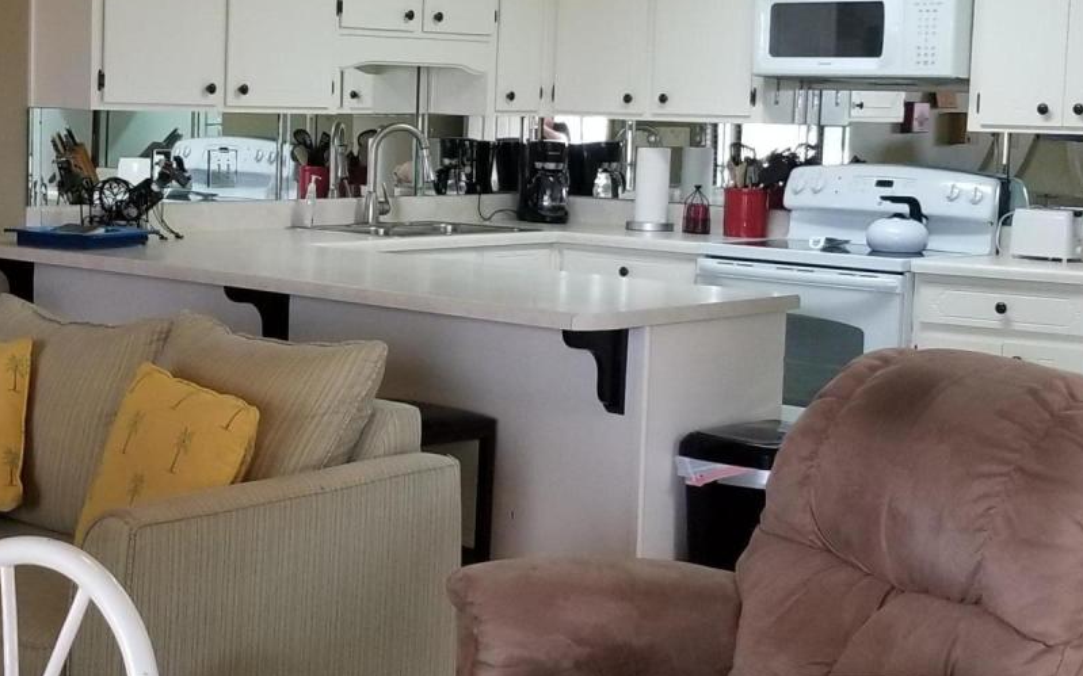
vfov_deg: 18.8
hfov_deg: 29.2
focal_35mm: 69
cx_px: 232
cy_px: 280
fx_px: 2036
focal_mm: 4.3
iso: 160
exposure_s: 1/60
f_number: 1.7
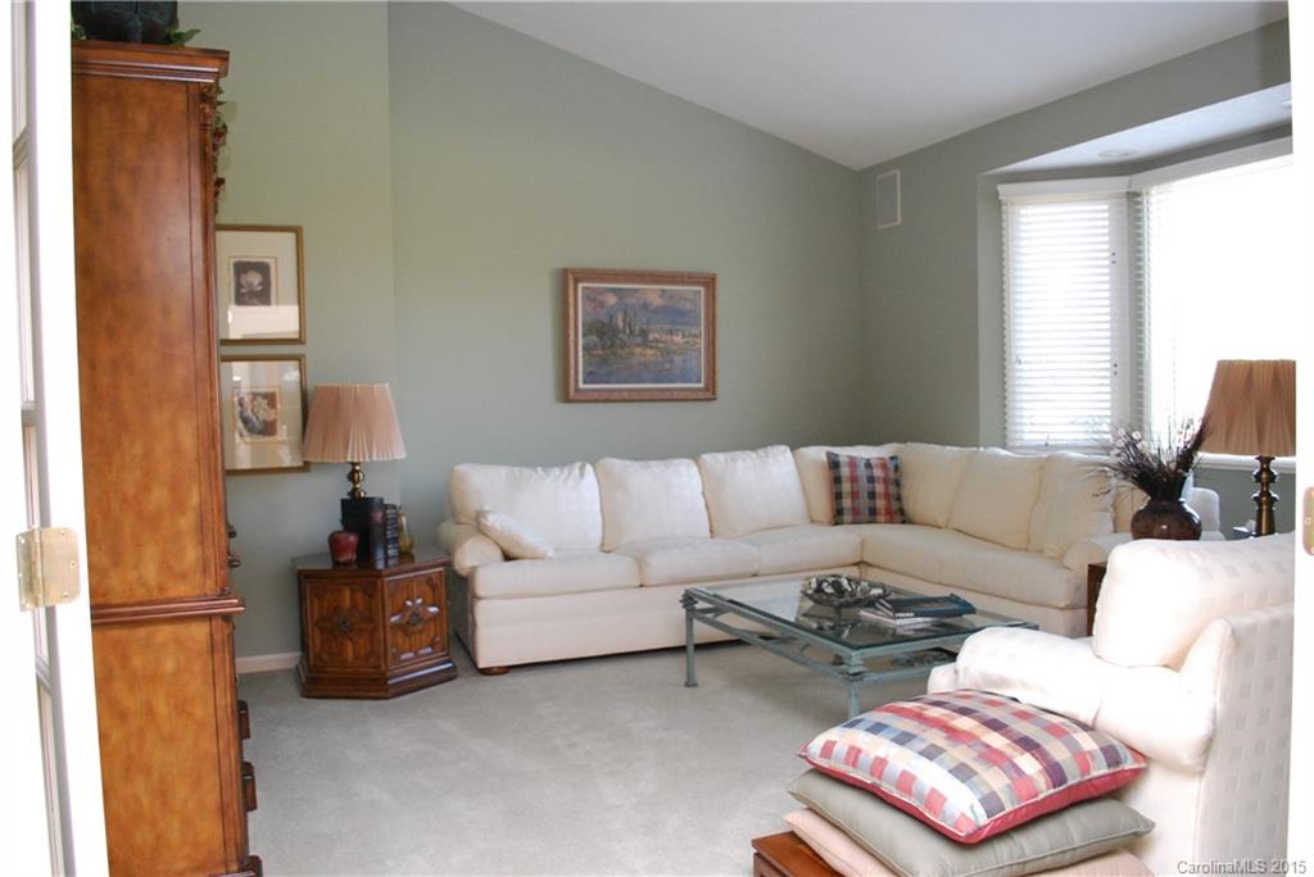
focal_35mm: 27
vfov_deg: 48.0
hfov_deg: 67.4
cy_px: 438
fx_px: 986
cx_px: 657
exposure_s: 1/60
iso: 1000
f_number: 4
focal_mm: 18
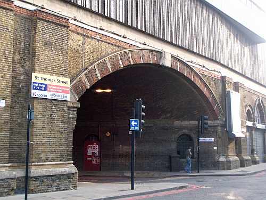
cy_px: 100
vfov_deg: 29.7
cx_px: 133
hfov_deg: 38.9
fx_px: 377
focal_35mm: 49
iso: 80
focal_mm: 8
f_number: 4
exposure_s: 1/80
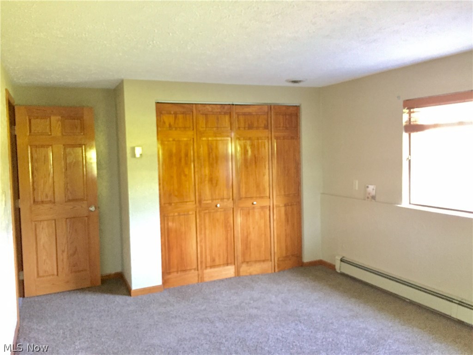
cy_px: 178
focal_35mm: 29
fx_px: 396
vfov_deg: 48.2
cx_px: 236
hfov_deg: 61.7
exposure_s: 1/15
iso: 500
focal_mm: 4.15
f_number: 2.2
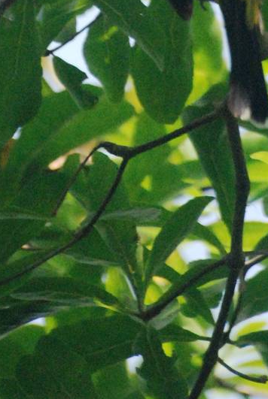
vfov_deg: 1.5
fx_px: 15071
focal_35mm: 1355
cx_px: 147
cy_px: -148
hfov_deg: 1.0
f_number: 5.6
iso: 1600
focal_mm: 300
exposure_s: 1/1250
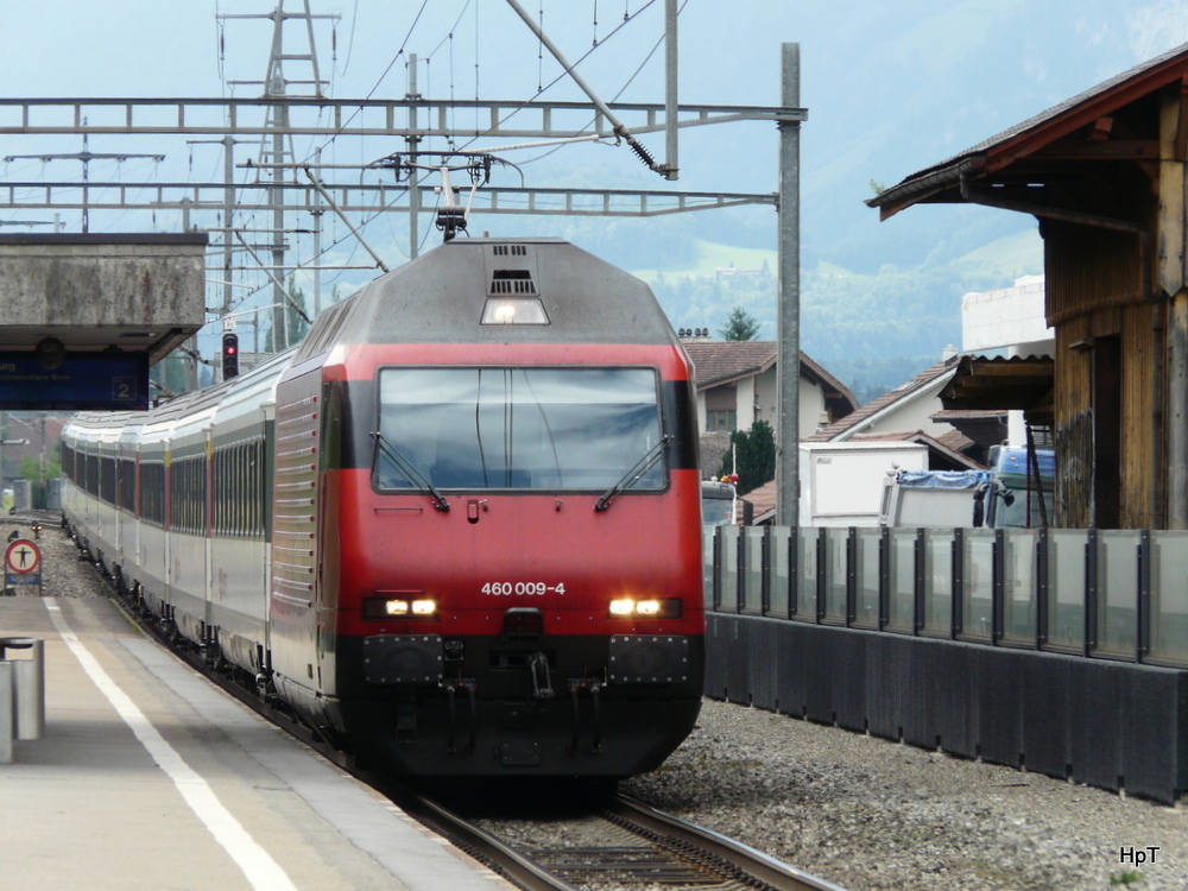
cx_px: 594
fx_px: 11154
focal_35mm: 325
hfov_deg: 6.1
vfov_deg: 4.6
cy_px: 446
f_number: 5.6
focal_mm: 53.4
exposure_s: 1/200
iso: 100
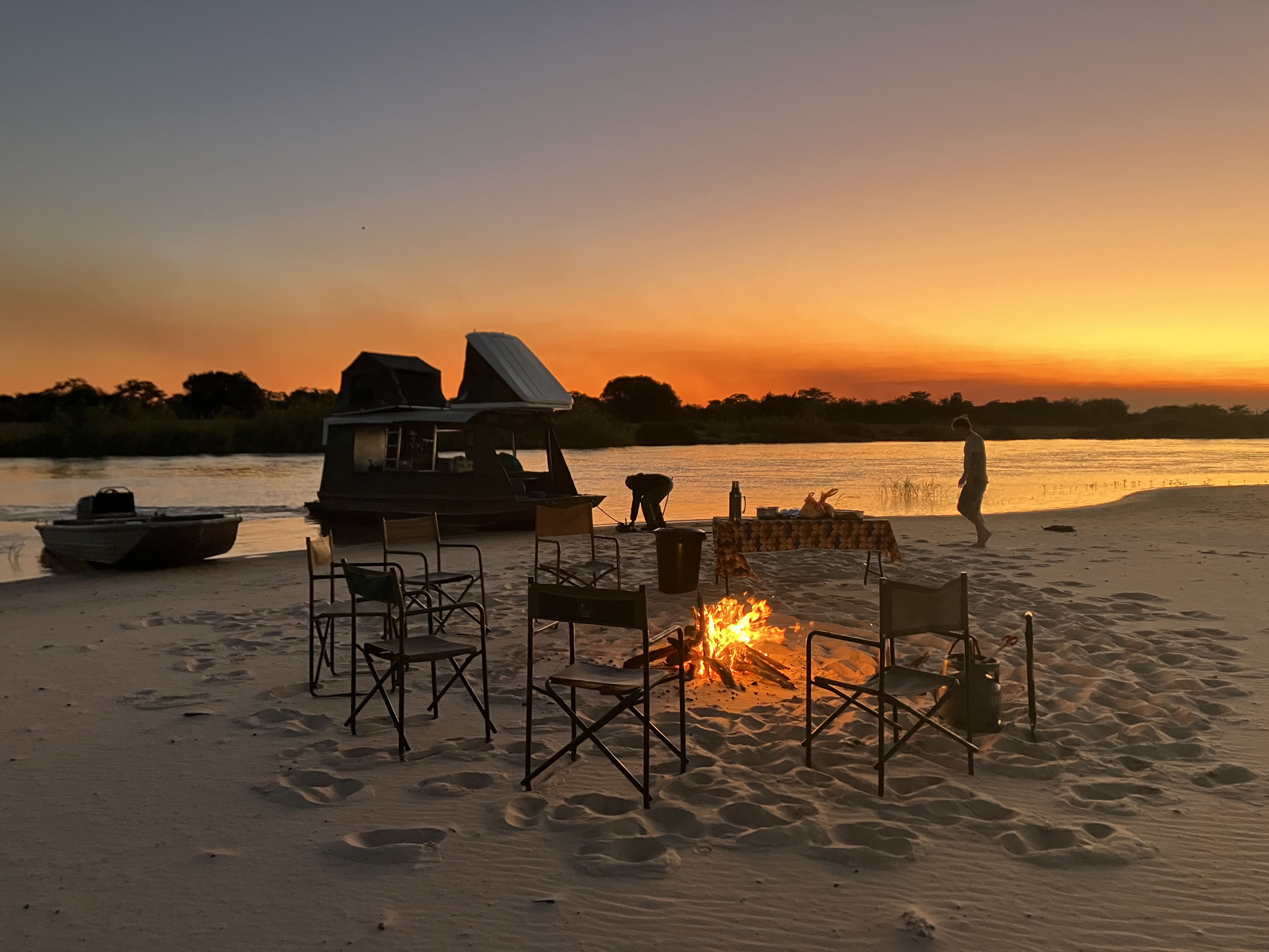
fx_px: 1026
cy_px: 476
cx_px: 634
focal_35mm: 28
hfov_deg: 63.4
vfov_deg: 49.7
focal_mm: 3.99
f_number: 1.8
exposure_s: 1/40
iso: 400
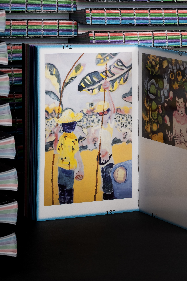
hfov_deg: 11.1
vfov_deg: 16.7
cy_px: 140
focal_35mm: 123
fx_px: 958
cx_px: 94
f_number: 18
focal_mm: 81.9
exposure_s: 1/125
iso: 200
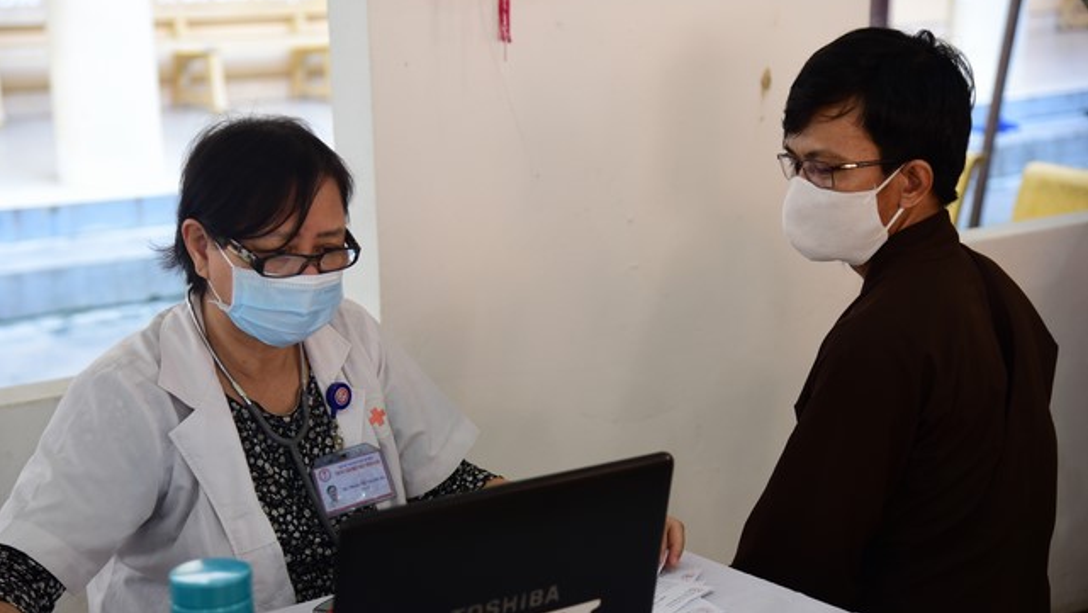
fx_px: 1991
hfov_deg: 30.6
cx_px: 538
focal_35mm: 69
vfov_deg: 17.5
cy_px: 318
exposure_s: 1/50
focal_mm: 65
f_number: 4
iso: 500
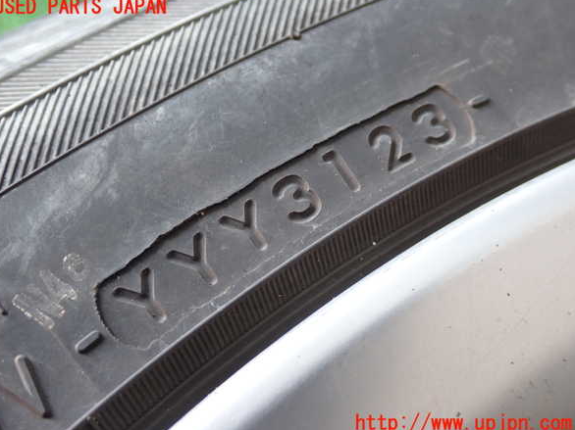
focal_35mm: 42
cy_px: 215
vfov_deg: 34.3
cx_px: 283
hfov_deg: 44.8
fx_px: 697
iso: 200
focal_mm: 7.31
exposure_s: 1/50
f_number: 2.8
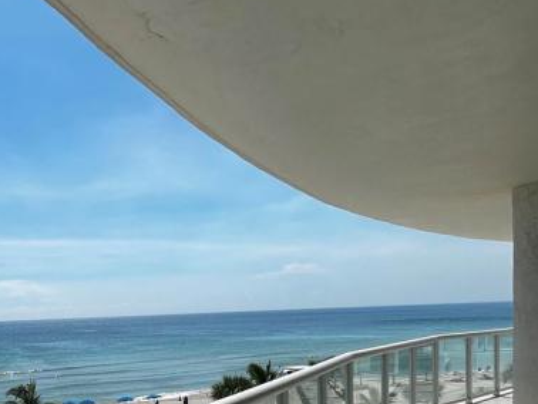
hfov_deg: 48.6
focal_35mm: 33
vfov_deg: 40.7
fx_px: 513
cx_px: 40
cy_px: 337
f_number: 1.8
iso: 32
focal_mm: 1.57
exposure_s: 1/2538
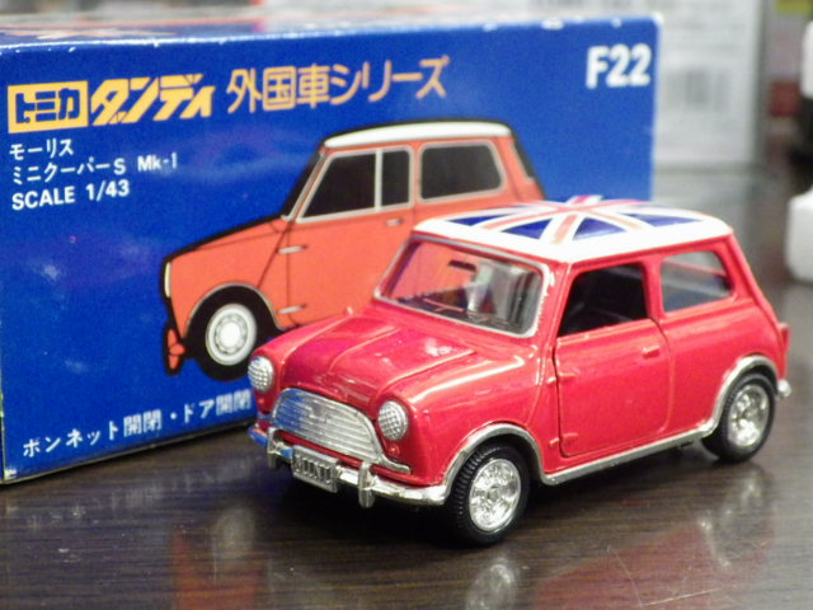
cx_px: 406
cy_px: 305
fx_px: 1668
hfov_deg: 27.4
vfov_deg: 20.7
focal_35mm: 71
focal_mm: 12.8
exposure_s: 1/25
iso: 1250
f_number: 4.2
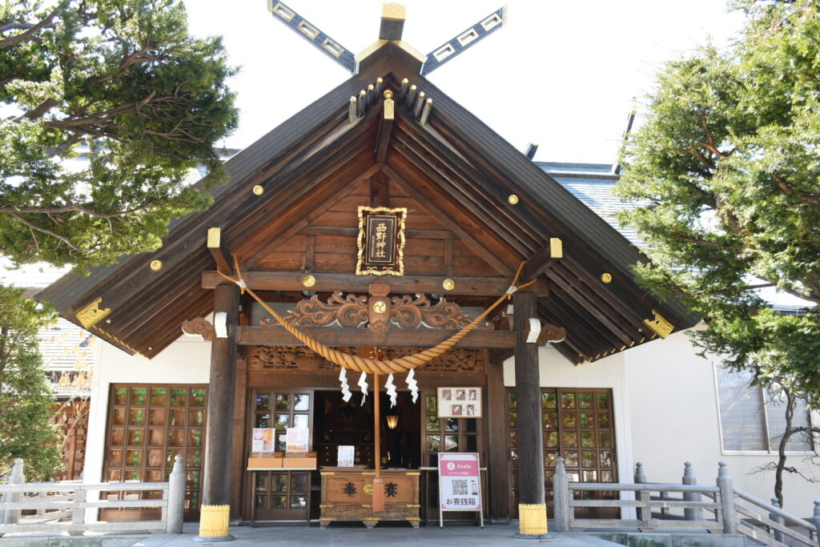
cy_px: 274
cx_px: 410
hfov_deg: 57.2
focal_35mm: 33
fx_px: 752
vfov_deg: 40.0
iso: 100
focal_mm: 22
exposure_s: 1/40
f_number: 6.3
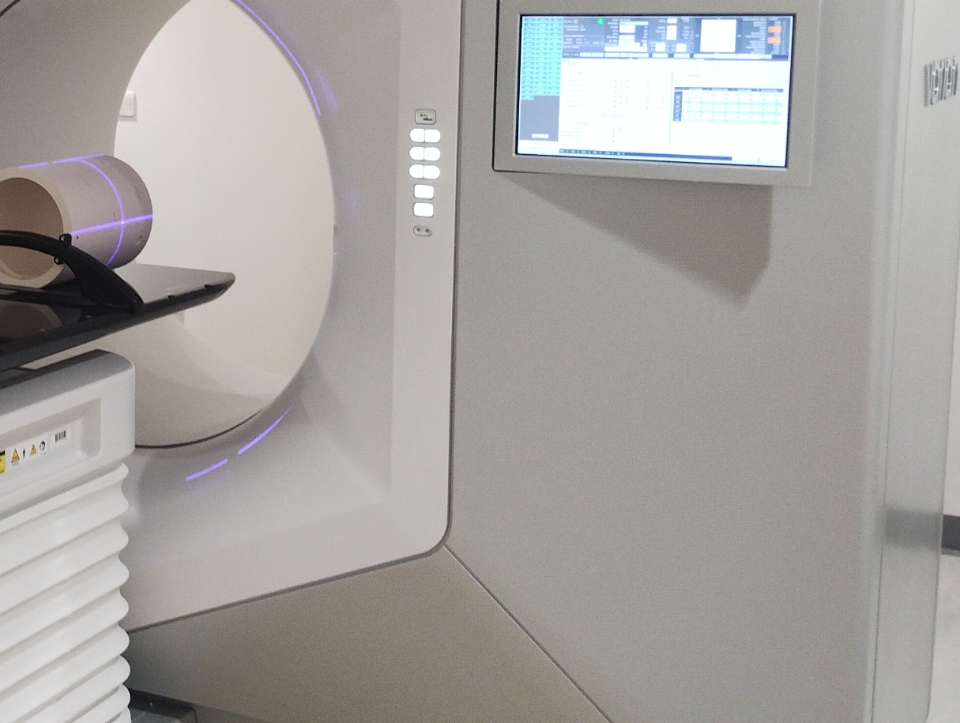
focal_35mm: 59
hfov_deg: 30.1
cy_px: 197
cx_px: -24
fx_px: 1639
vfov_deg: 24.7
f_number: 1.8
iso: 866
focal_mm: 4.27
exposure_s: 1/33.3
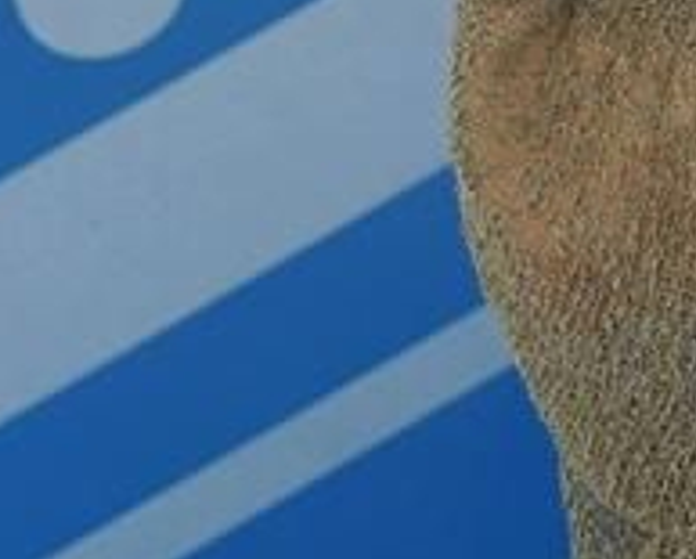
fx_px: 7056
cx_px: 2391
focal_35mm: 342
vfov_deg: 4.4
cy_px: -799
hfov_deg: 5.2
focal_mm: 44
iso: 160
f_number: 4
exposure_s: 1/160
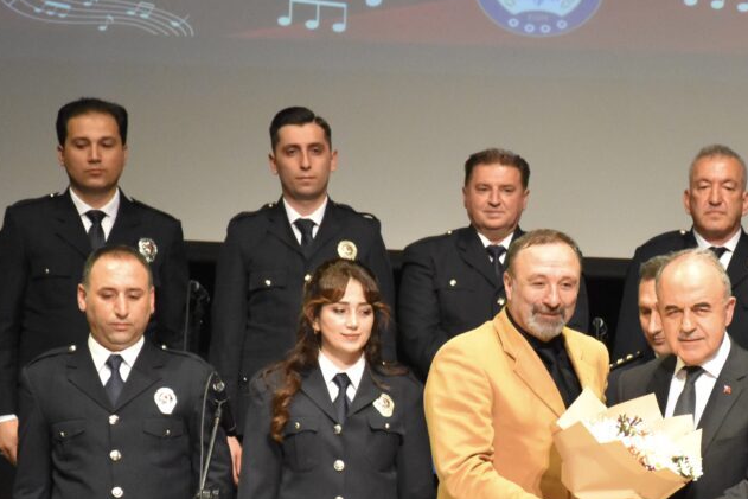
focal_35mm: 289
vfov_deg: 4.8
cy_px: 430
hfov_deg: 7.1
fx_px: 6006
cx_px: 580
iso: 5000
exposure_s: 1/100
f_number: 5.3
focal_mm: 95
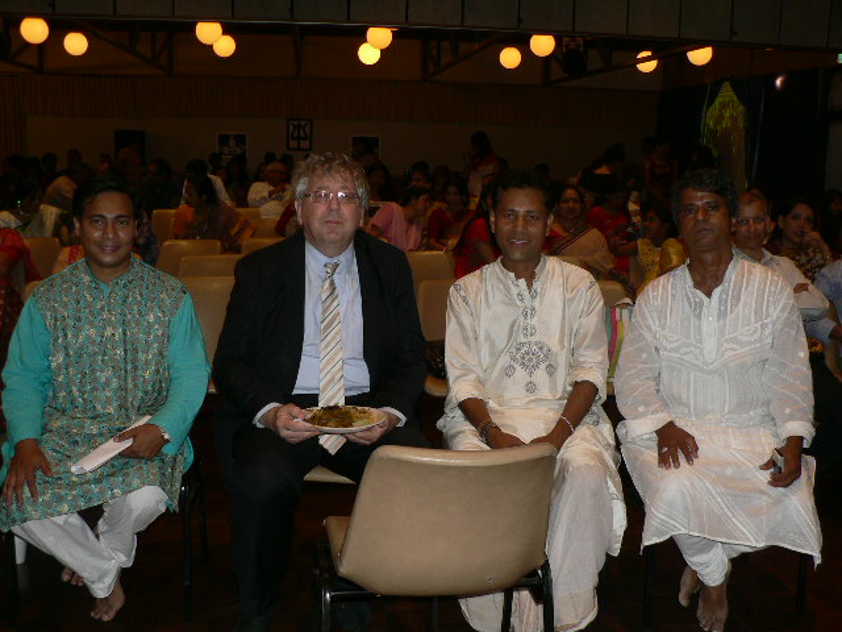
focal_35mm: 36
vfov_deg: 39.7
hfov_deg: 51.4
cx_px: 421
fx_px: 876
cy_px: 316
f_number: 2.8
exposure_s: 1/30
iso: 100
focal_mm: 6
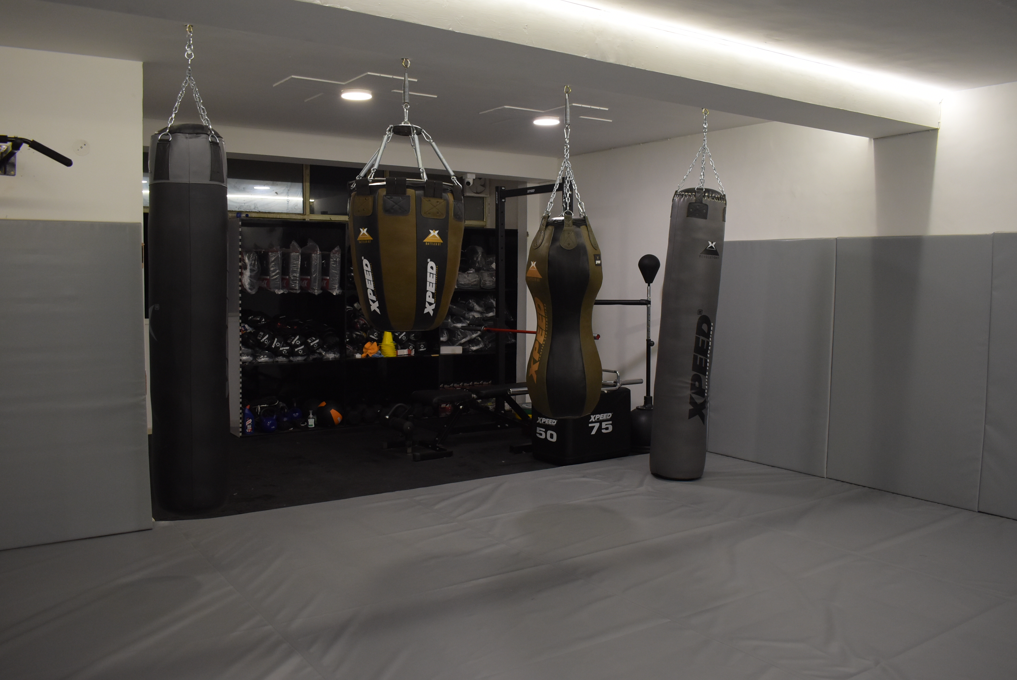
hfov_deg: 61.9
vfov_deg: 43.7
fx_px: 848
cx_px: 508
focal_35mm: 30
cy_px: 340
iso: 1000
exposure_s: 1/100
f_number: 4.5
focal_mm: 20
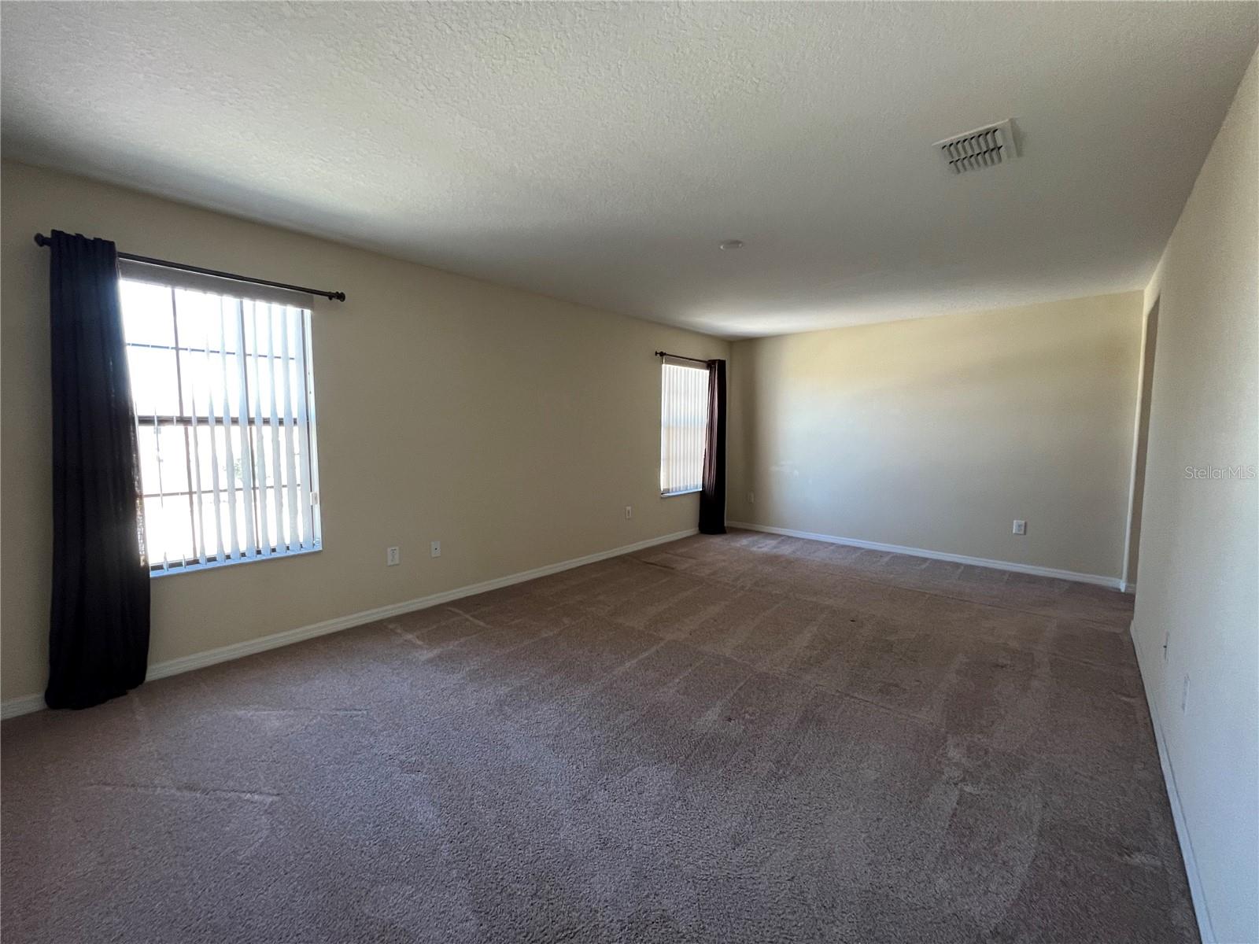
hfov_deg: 106.2
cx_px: 630
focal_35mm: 13
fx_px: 473
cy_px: 472
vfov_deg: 89.9
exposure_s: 1/109
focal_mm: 1.57
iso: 250
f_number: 1.8
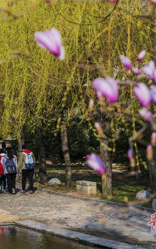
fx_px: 945
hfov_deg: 9.4
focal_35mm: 139
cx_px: 71
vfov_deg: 15.0
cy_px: 125
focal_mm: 90
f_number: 5
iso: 100
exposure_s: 1/200
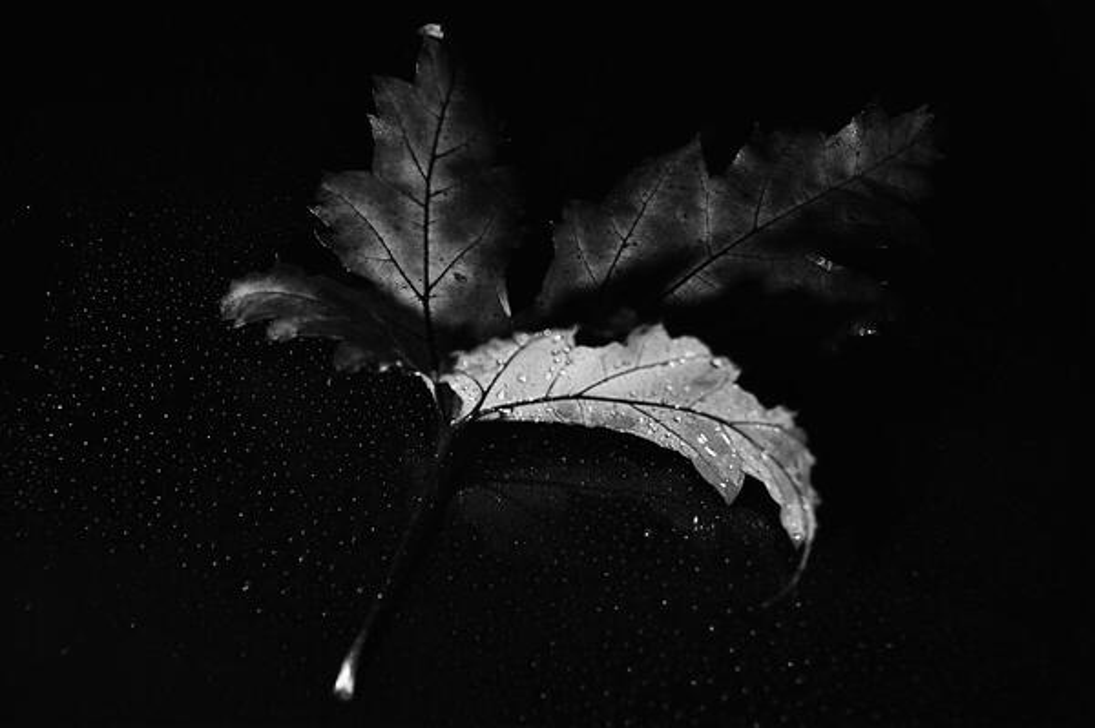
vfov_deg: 14.0
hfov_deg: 20.9
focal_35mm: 98
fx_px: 2963
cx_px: 548
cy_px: 364
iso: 100
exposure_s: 1.2
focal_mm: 65
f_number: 5
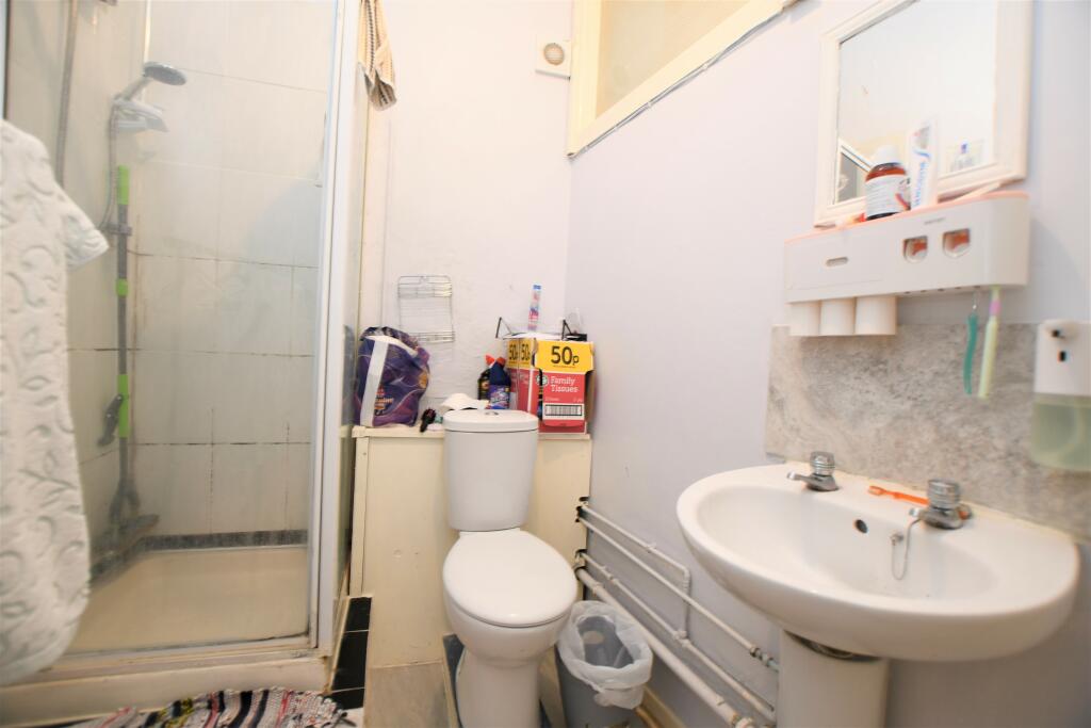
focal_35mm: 15
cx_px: 546
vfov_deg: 77.3
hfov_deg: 100.4
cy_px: 364
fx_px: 455
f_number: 3.5
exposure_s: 1/50
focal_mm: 10
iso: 320
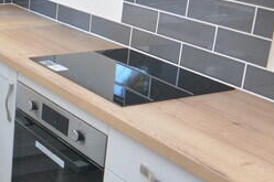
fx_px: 518
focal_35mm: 68
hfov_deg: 26.9
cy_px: 53
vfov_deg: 19.9
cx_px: -36
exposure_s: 1/40
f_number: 3.2
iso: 800
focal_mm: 11
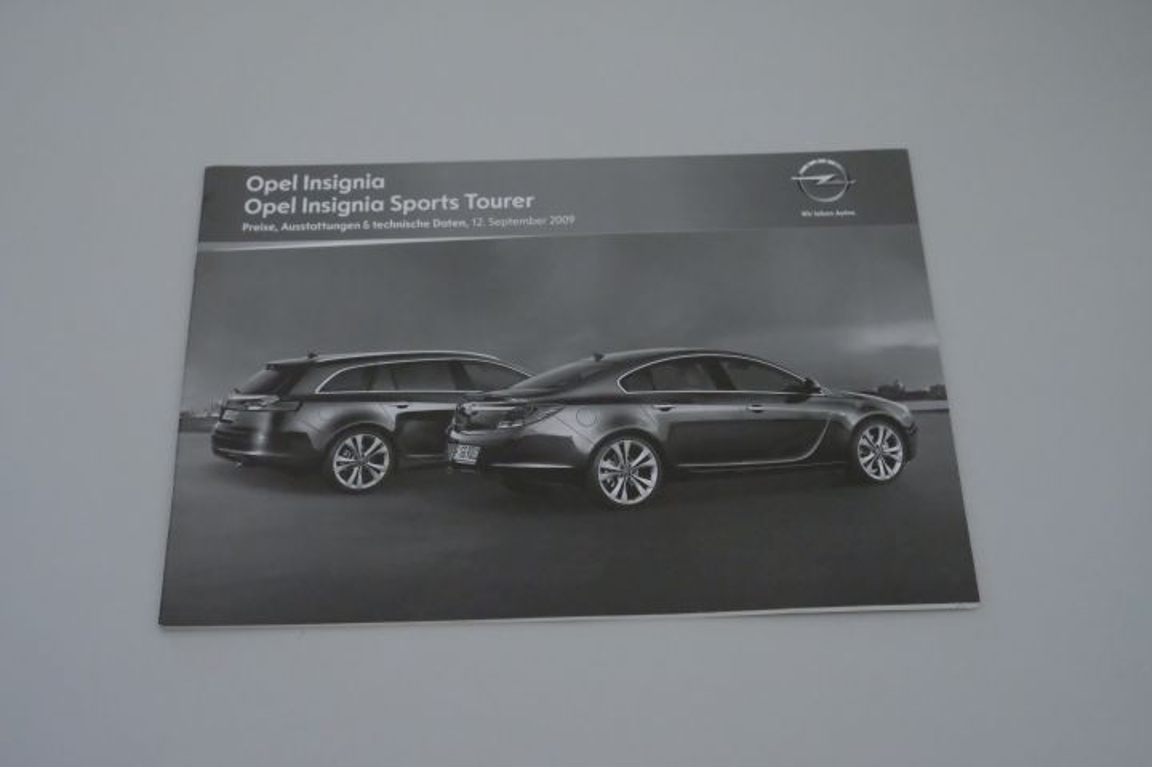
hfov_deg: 43.6
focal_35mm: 45
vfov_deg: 29.8
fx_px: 1439
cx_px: 576
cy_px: 384
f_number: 7.1
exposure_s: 1/200
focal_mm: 30.2
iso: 12800
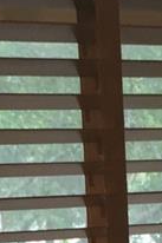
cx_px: 135
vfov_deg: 10.6
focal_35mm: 176
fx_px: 1190
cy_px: 501
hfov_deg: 7.8
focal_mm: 4.15
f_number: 2.2
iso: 25
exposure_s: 1/30
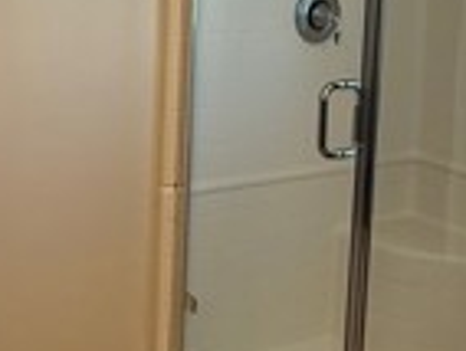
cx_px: 59
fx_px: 850
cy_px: 30
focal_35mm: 63
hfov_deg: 29.6
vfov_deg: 22.7
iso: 125
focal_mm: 2.22
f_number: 2.2
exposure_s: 1/120
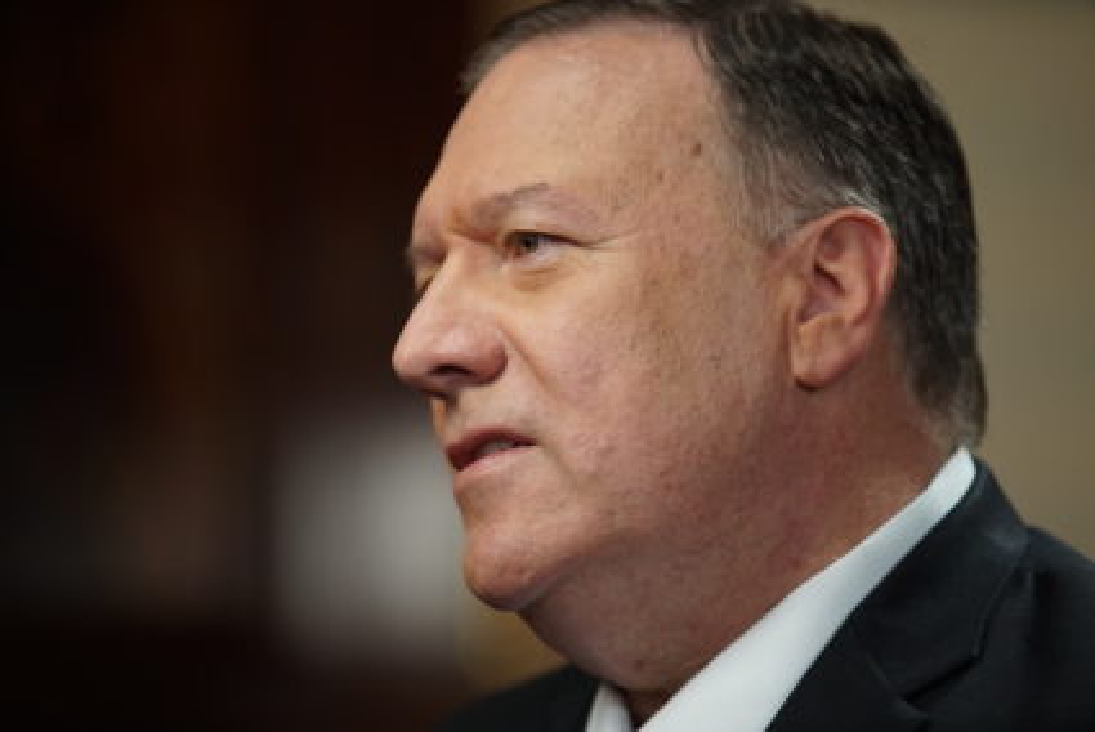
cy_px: 366
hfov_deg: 10.3
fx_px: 6087
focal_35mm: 200
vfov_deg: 6.9
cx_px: 548
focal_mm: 200
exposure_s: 1/250
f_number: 2.8
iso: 1250
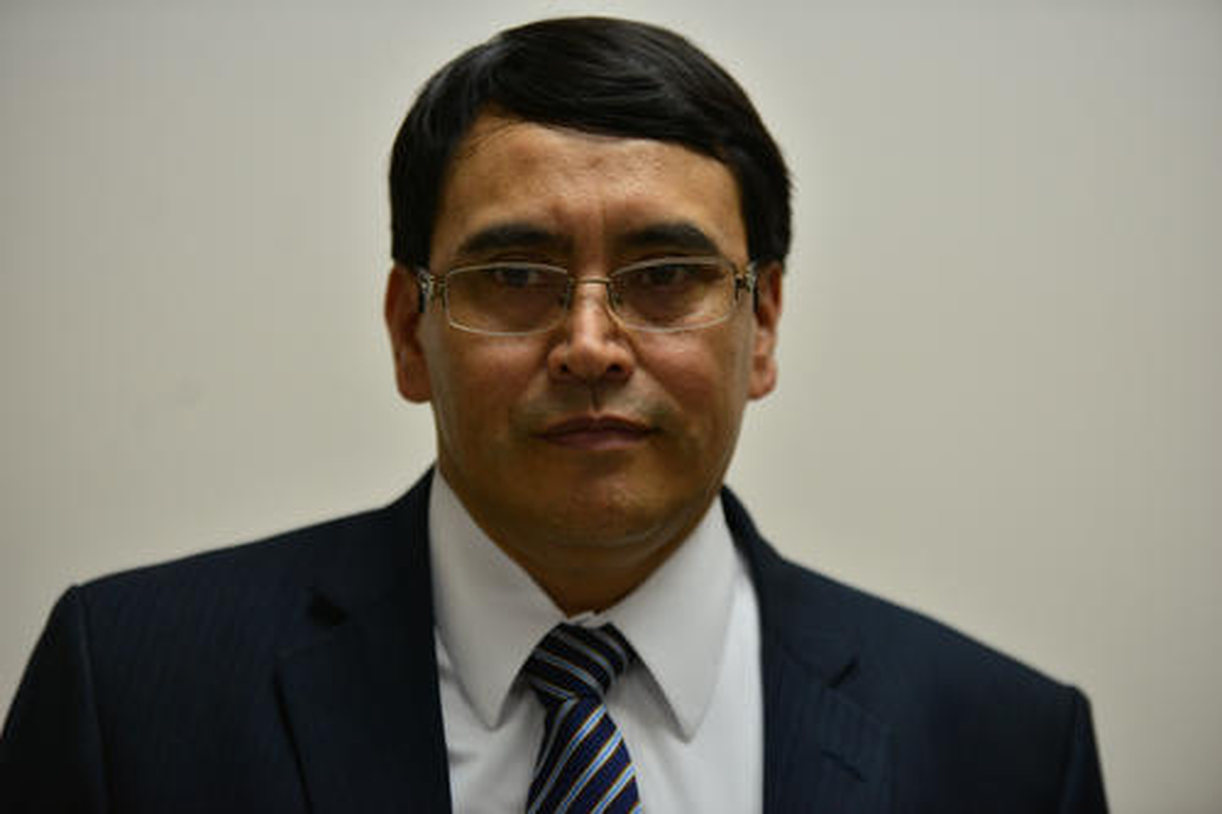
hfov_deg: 12.8
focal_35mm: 160
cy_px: 407
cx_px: 611
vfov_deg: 8.6
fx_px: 5429
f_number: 2.8
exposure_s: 1/400
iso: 800
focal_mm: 160
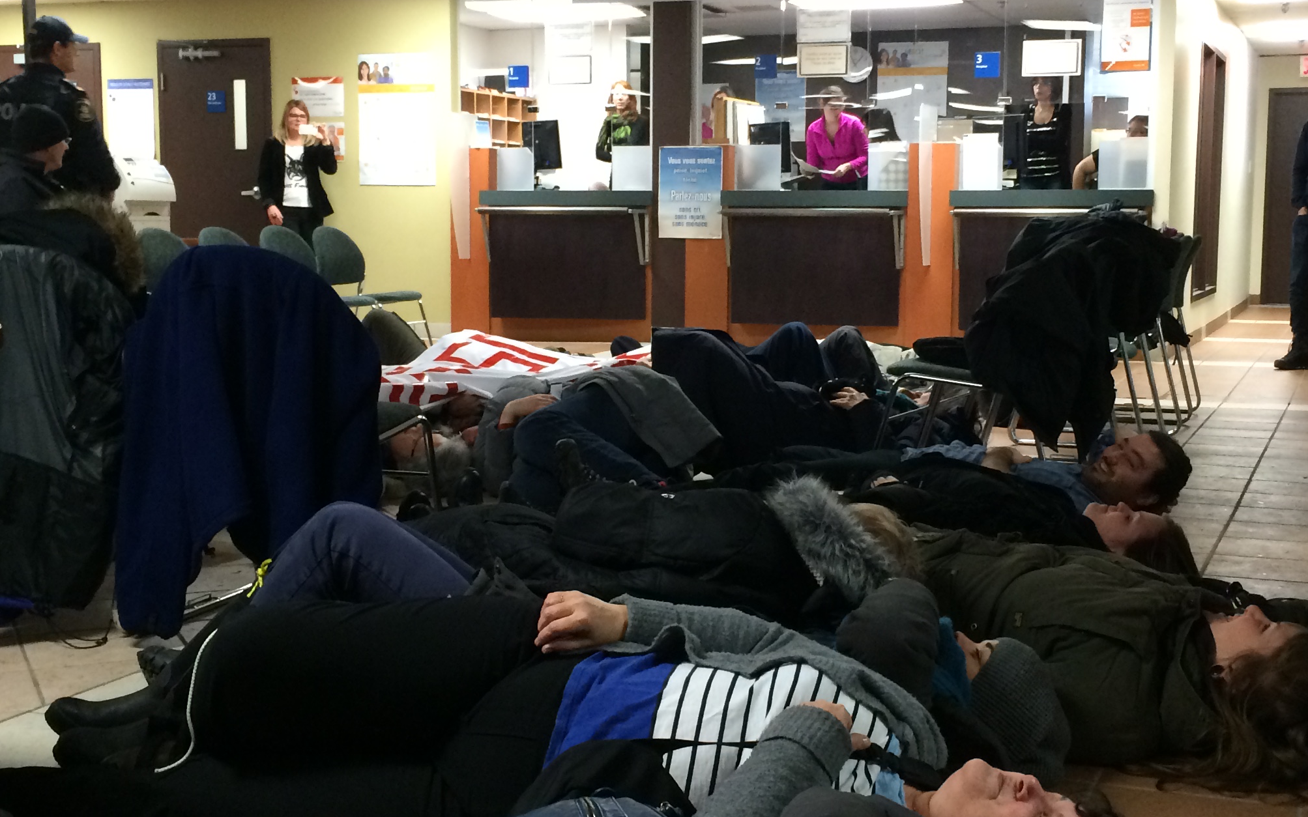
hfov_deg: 40.3
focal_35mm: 50
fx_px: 1782
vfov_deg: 25.8
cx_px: 688
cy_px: 416
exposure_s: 1/30
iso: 200
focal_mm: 4.15
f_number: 2.2
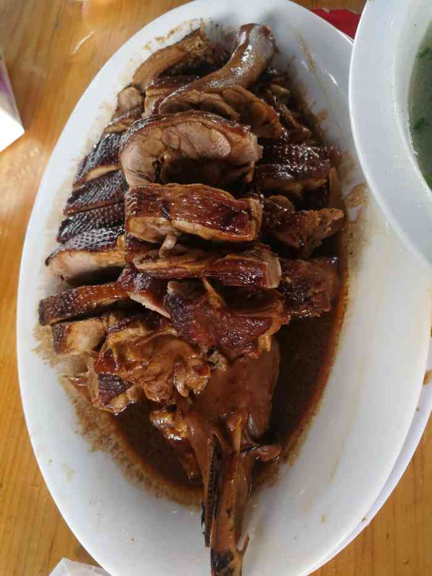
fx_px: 449
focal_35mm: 27
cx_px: 216
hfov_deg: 51.4
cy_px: 288
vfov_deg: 65.3
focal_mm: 3.95
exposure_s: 1/50
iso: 160
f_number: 2.2
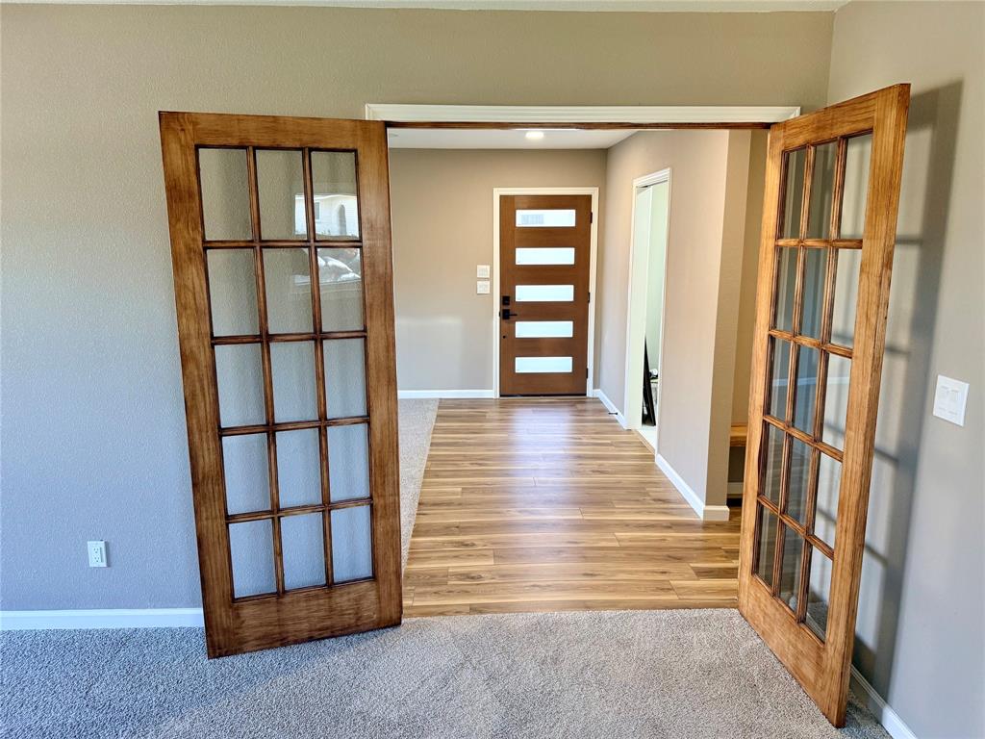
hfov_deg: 71.6
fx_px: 683
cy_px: 370
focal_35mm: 24
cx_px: 492
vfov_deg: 56.8
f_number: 1.78
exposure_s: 1/84
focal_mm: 6.76
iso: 200
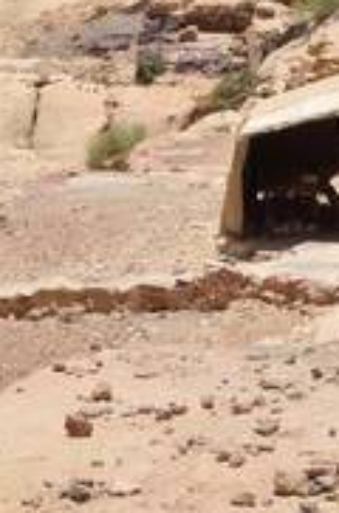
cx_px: 61
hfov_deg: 5.9
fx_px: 3288
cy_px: -296
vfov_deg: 8.7
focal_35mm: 231
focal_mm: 40
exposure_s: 1/320
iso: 100
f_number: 9
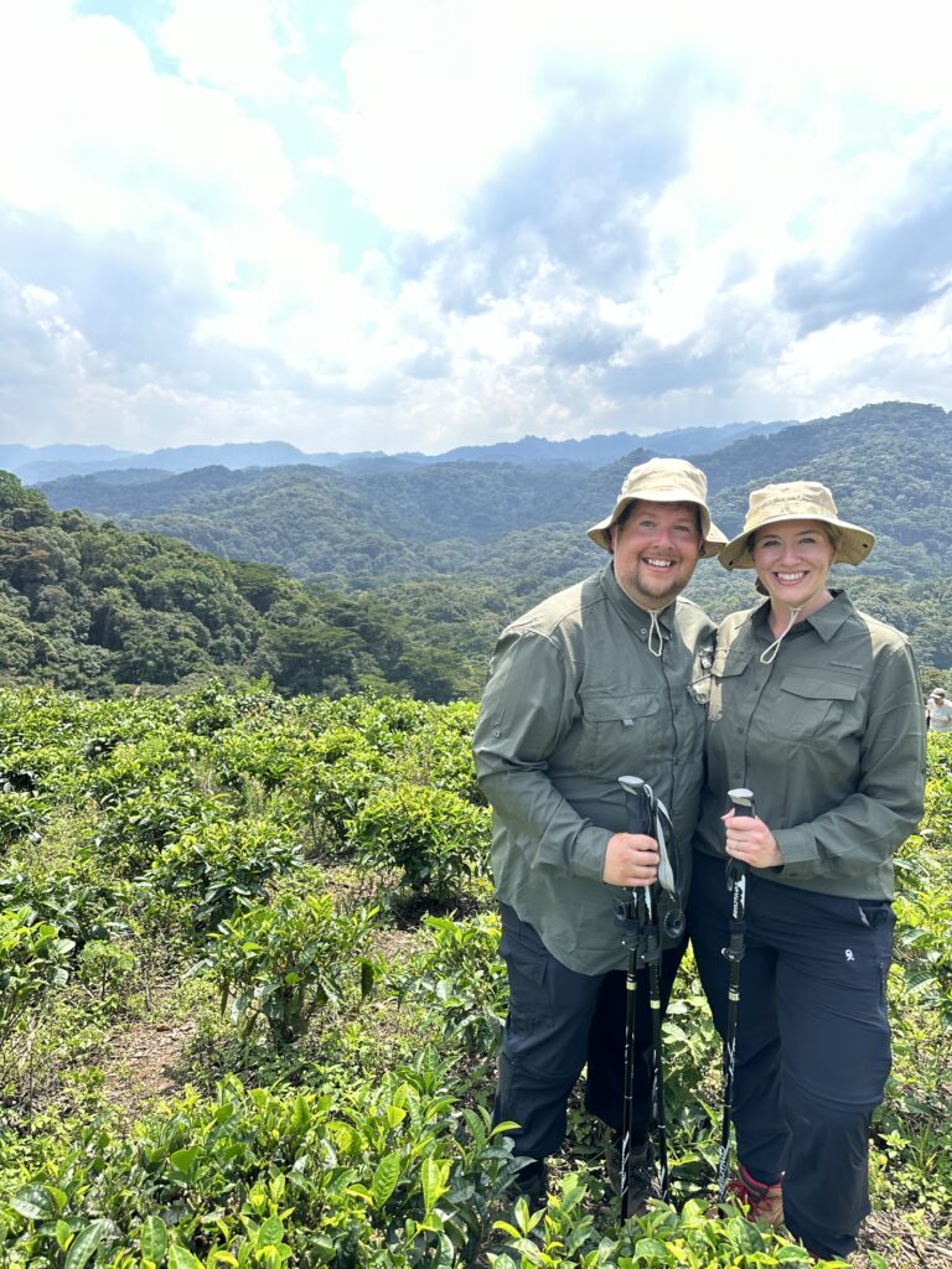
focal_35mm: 24
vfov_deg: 71.6
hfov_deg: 56.8
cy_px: 634
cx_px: 476
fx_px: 880
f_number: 1.78
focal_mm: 6.86
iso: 80
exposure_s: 1/843
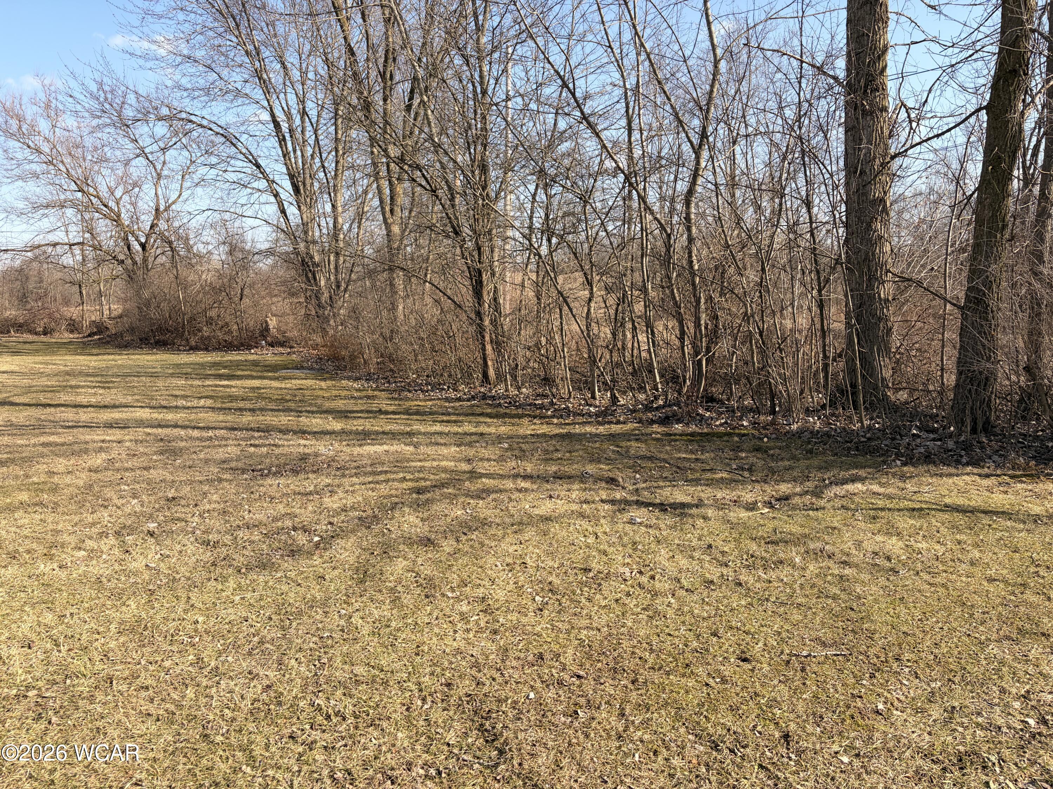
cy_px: 394
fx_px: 791
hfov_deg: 67.3
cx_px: 526
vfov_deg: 53.1
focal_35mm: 26
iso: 50
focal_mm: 5.96
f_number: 1.6
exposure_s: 1/1751
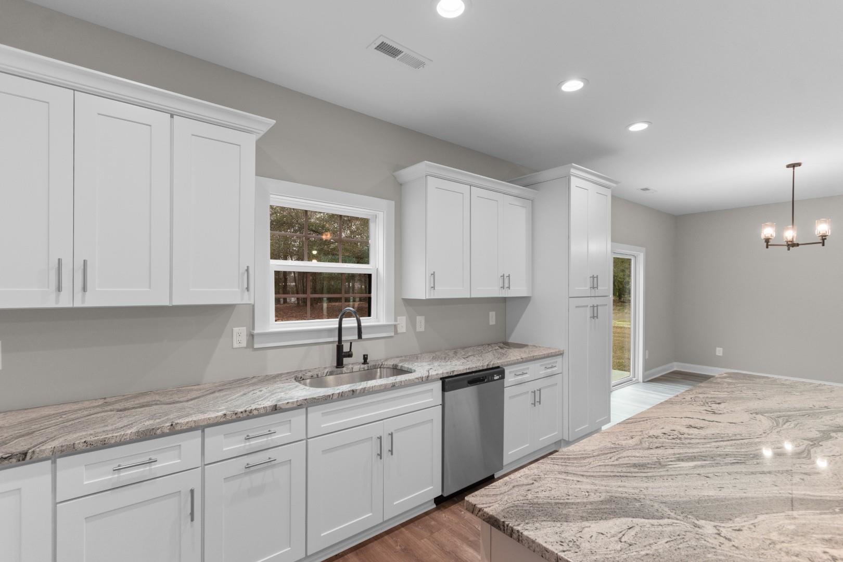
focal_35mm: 15
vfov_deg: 77.3
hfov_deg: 100.4
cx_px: 422
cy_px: 281
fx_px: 351
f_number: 4.5
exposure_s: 1/1.25
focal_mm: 10
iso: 100
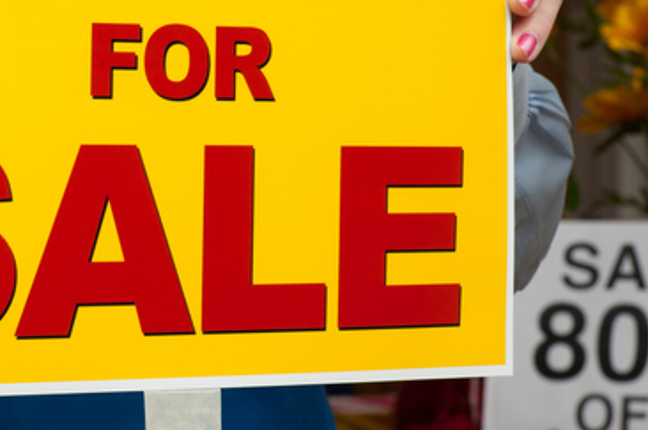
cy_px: 108
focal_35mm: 99
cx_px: 141
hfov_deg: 20.4
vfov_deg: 13.7
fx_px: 1780
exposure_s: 1/30
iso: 200
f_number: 16
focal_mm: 50
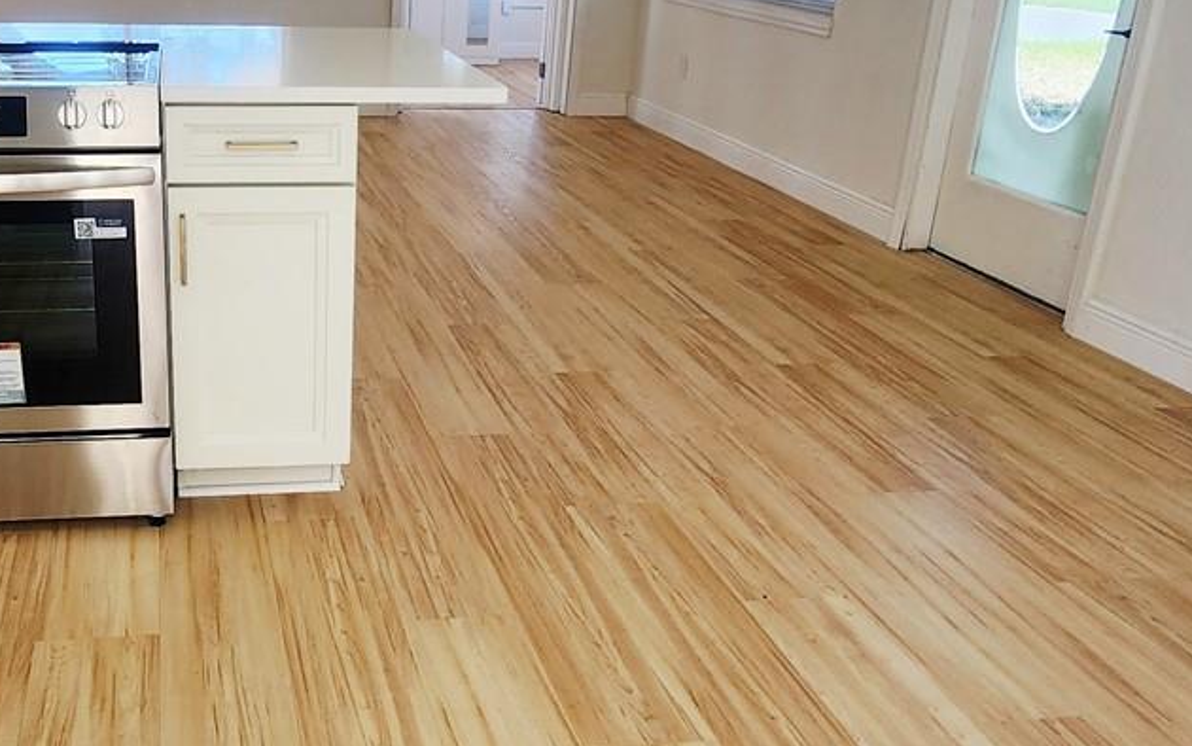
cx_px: 335
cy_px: 371
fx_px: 1137
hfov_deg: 53.4
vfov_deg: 36.3
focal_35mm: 35
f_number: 2.2
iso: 80
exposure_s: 1/120
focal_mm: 2.2
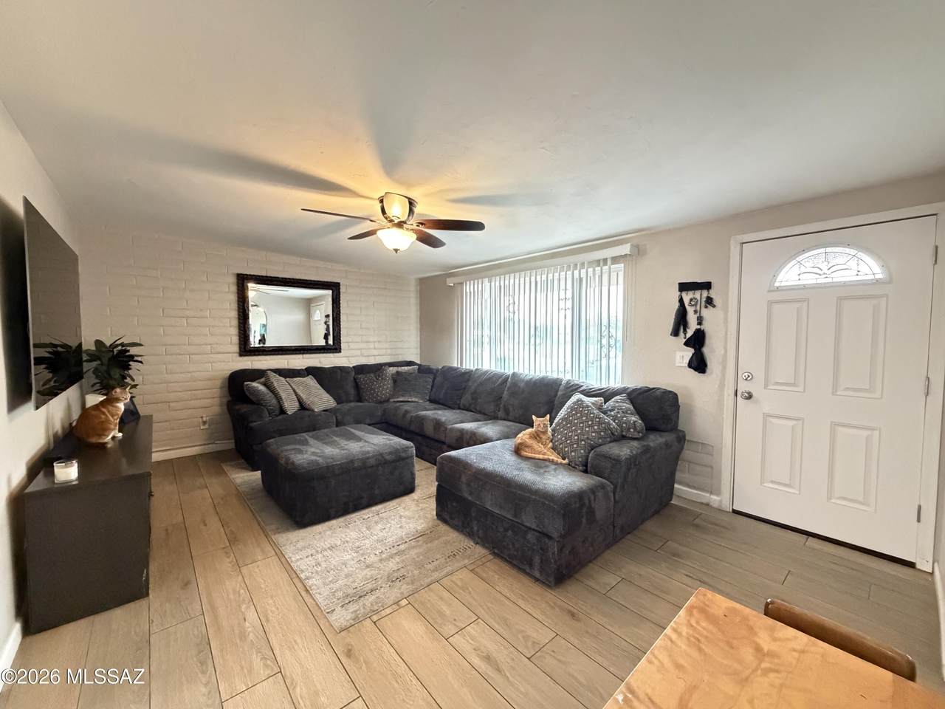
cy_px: 354
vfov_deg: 85.7
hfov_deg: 102.1
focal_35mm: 14
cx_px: 472
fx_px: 382
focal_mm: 2.22
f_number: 2.2
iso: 1000
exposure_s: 1/60
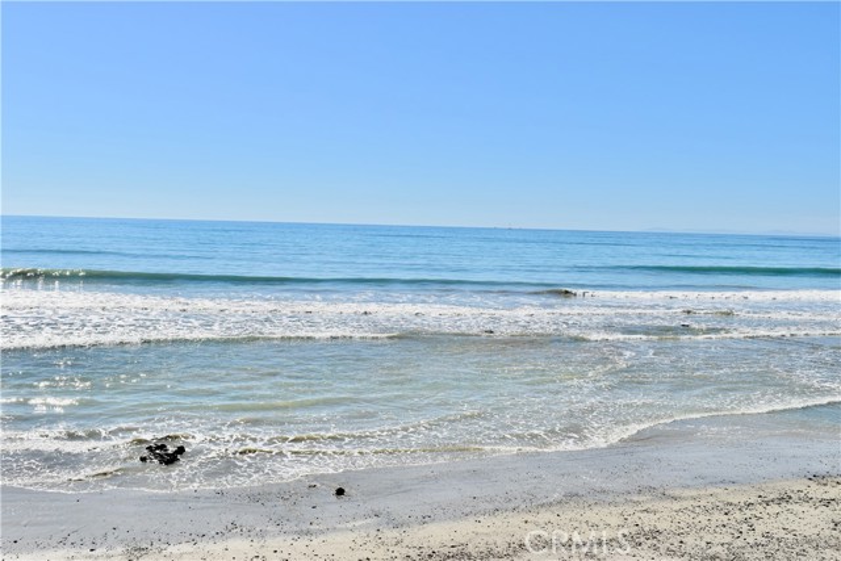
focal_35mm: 38
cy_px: 280
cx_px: 420
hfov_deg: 51.3
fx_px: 876
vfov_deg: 35.5
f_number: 10
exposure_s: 1/400
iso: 100
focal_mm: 25
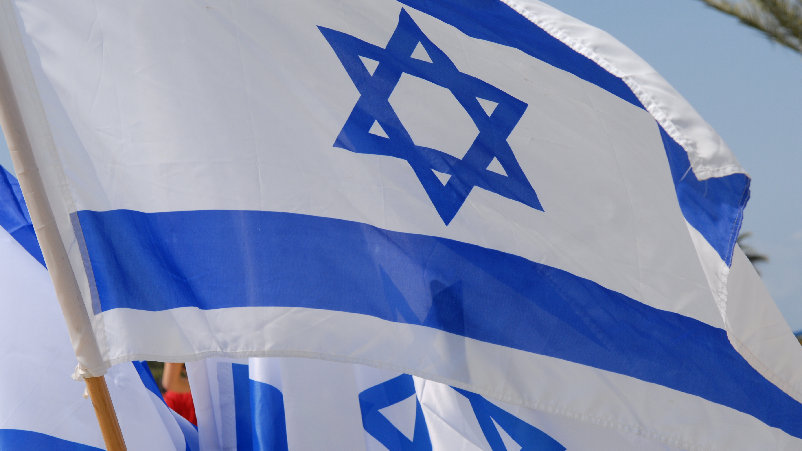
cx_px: 380
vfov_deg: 16.1
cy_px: 255
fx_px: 1595
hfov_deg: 28.2
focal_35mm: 75
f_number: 6.3
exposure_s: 1/1600
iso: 250
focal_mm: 44
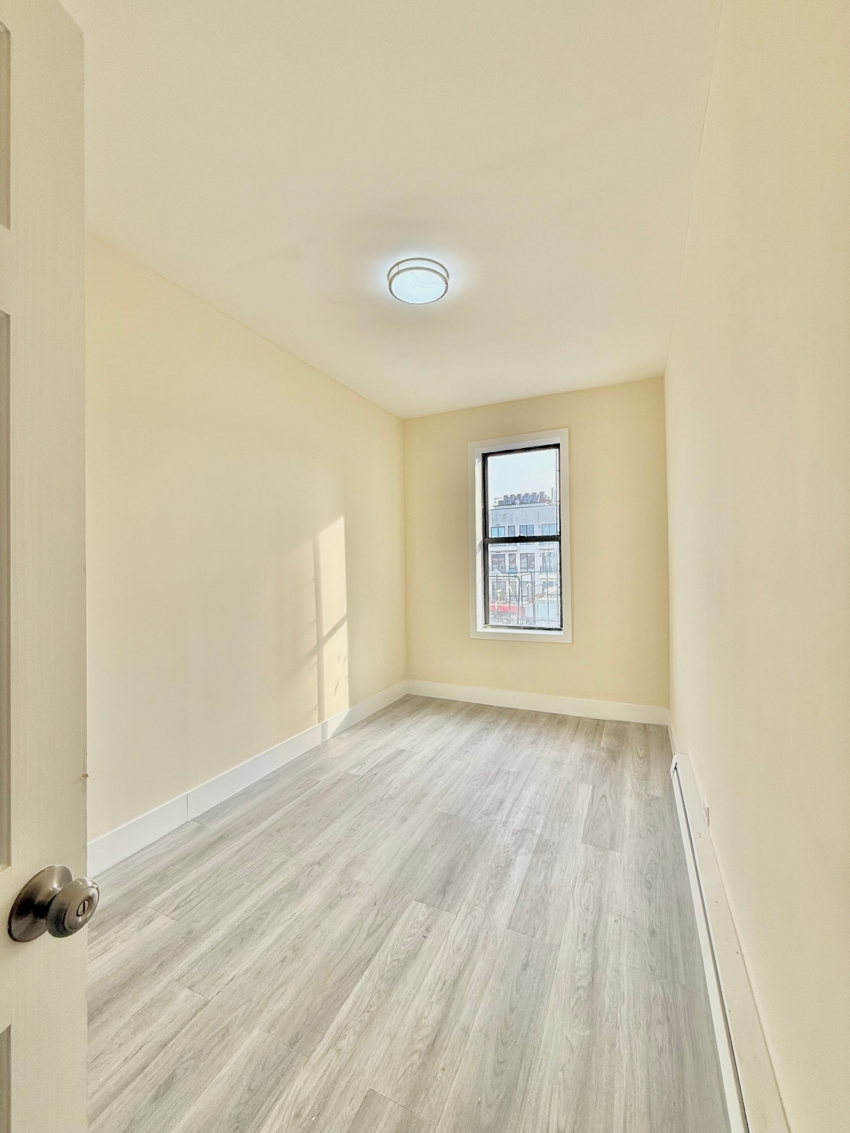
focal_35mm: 14
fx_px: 458
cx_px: 425
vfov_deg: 102.1
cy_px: 566
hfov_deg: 85.7
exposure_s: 1/296
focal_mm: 2.22
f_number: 2.2
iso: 64
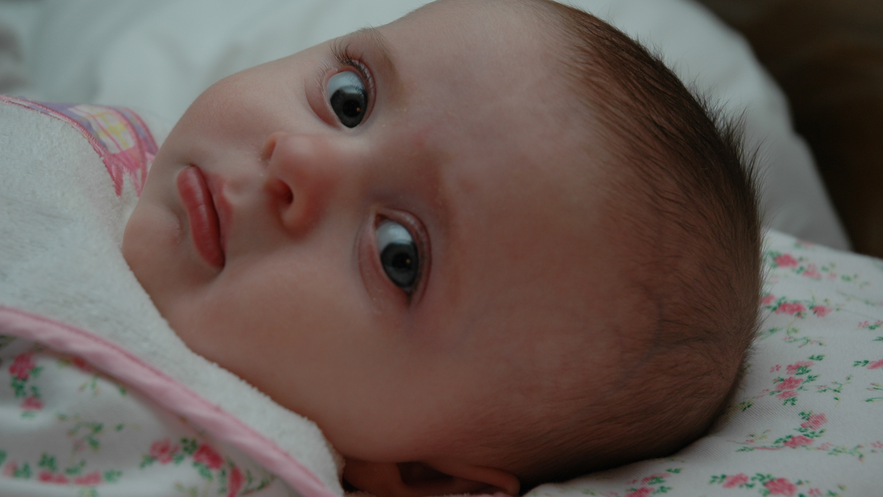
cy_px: 248
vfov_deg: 16.5
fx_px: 1709
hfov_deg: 29.0
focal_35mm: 73
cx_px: 444
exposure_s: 1/60
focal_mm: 46
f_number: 4.5
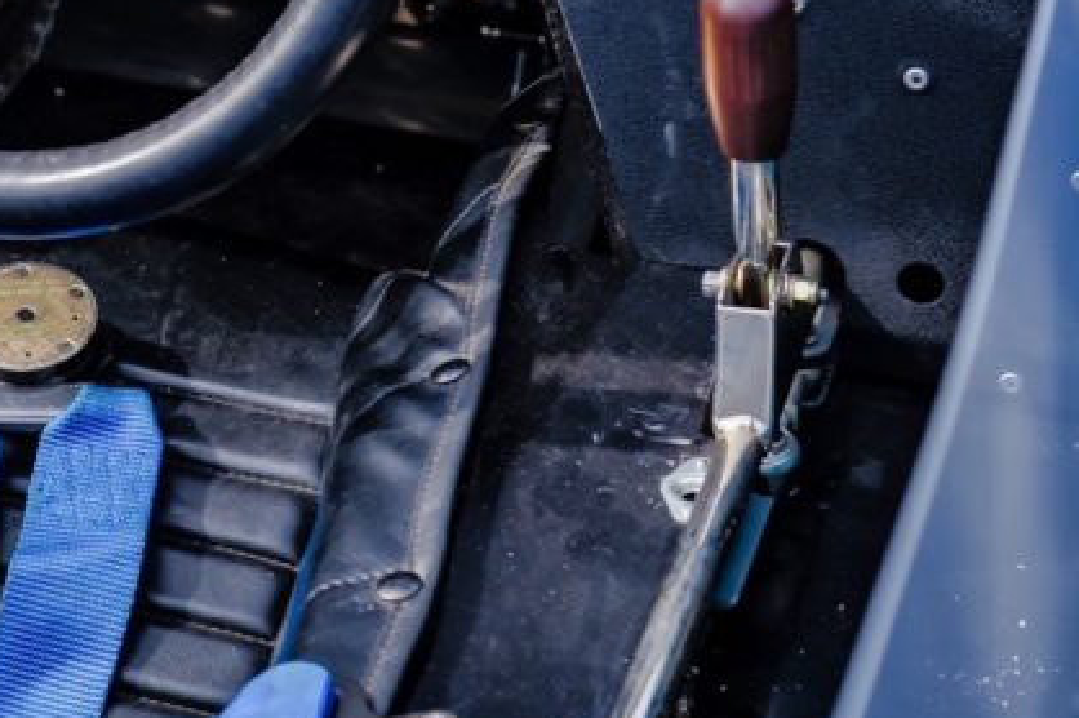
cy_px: -139
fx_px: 2935
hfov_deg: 19.8
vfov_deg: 13.6
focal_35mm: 98
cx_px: -139
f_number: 5
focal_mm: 40
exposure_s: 1/250
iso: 100
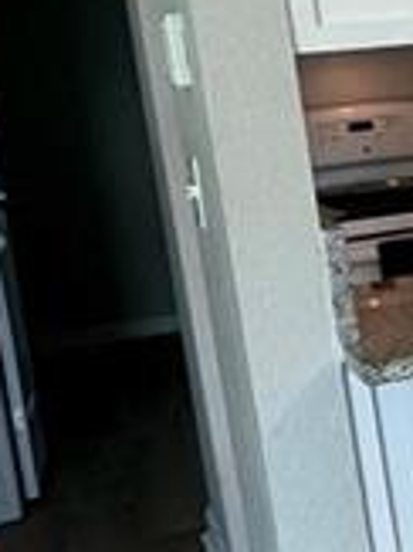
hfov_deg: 11.1
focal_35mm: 103
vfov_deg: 19.1
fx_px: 1641
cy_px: 200
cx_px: 1097
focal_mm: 2.22
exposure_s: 1/120
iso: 160
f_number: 2.2
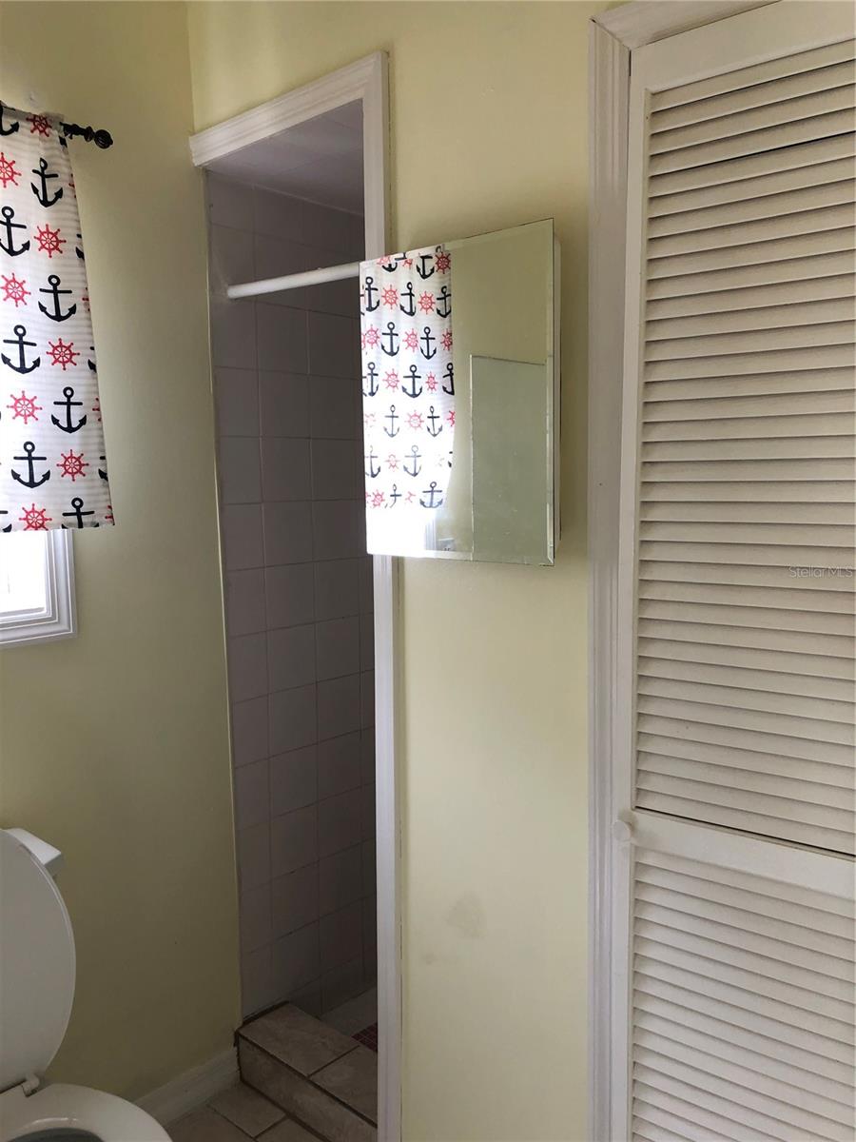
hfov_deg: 49.7
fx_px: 923
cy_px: 571
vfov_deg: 63.4
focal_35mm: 28
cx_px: 428
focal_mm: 4
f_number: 1.8
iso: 40
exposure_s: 1/120
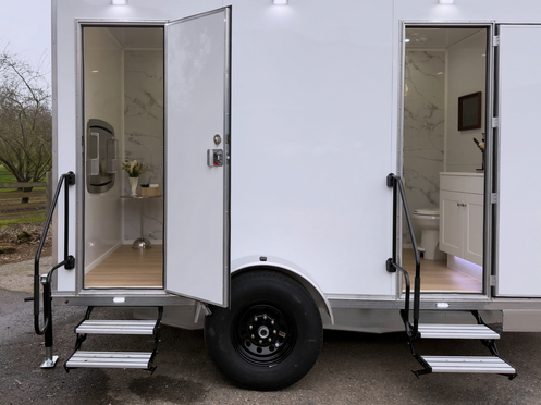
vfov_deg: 48.0
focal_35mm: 29
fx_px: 453
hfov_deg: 61.3
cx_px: 221
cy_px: 168
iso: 80
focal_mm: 6.76
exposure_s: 1/294
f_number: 1.78
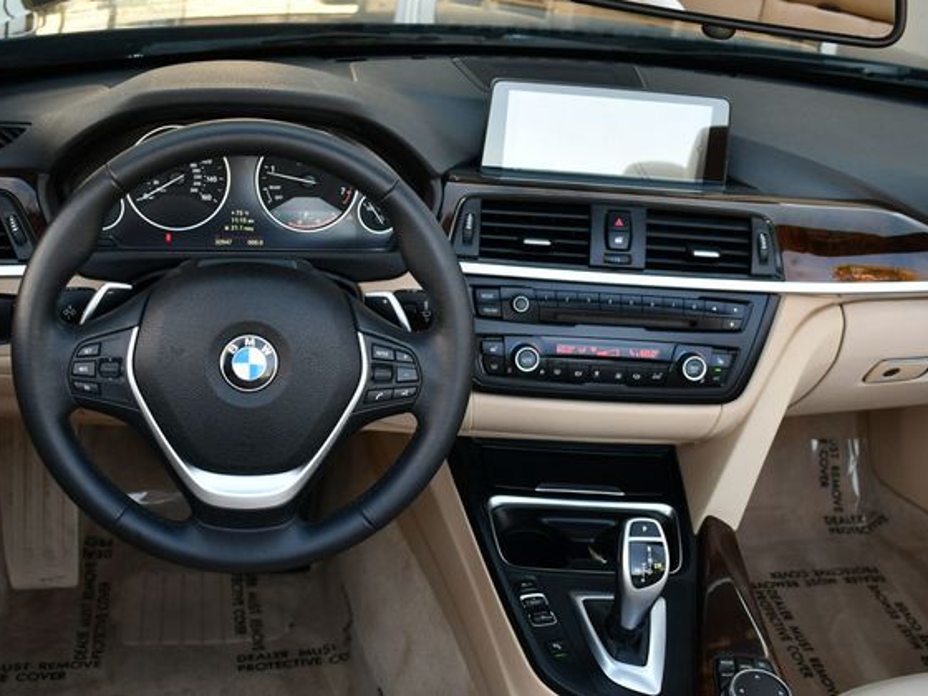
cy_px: 343
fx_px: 1180
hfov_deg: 42.9
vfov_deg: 32.9
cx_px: 403
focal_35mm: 44
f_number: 4
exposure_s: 1/250
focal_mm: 20
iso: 400
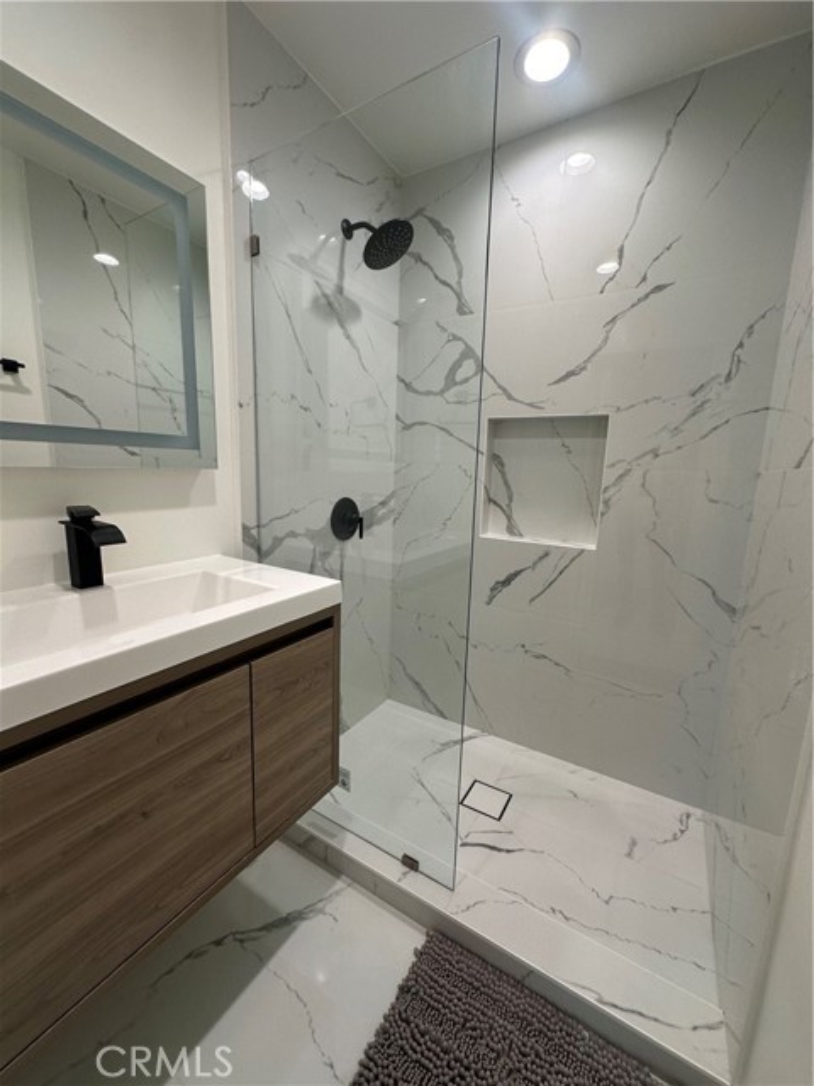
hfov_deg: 85.7
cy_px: 543
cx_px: 407
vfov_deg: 102.1
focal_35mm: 14
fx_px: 439
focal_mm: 2.22
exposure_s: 1/120
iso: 100
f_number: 2.2
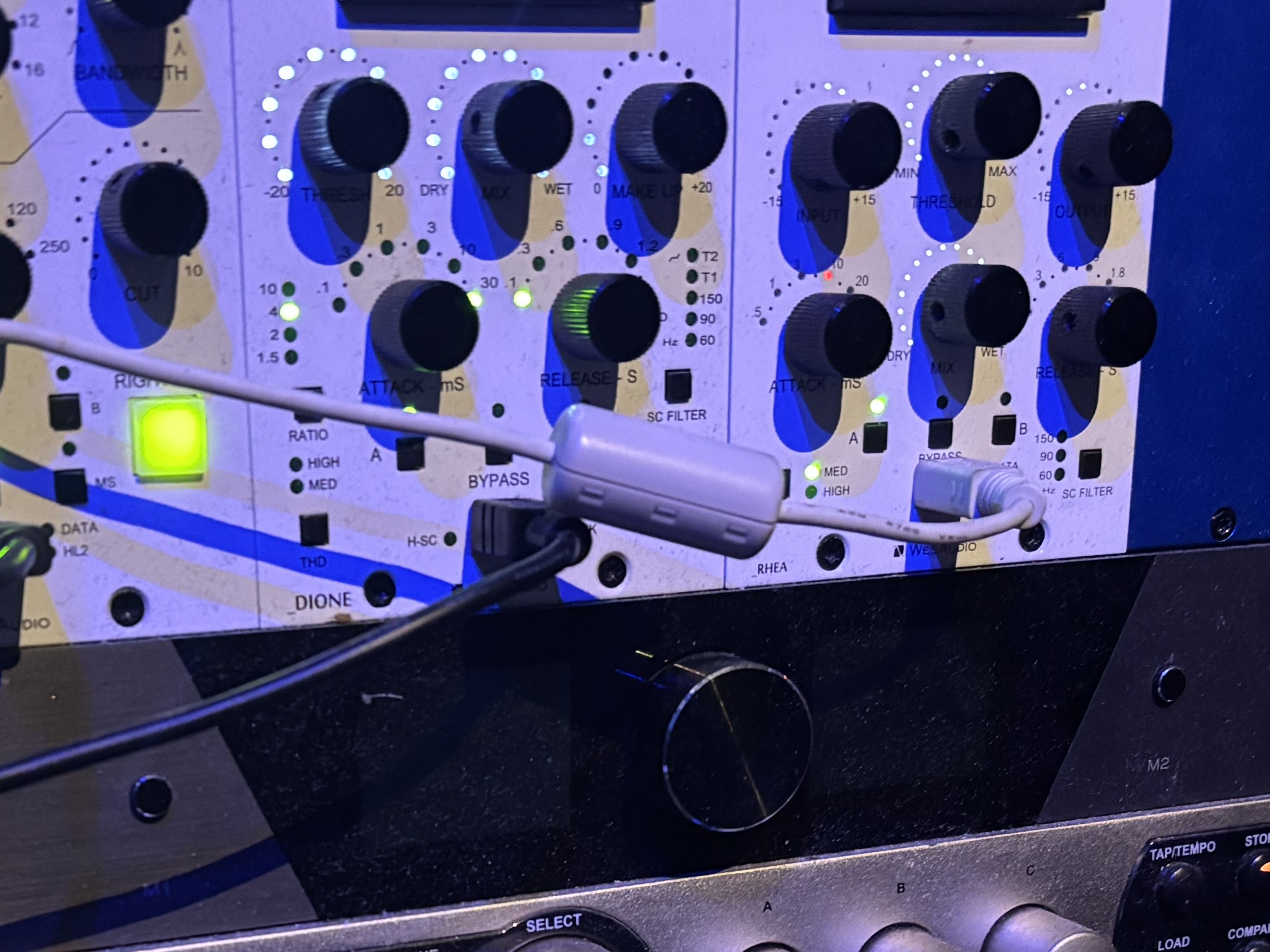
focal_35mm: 61
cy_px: 1029
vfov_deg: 22.7
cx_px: 446
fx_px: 2238
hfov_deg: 31.5
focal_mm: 5.96
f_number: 1.6
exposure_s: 1/30
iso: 1000
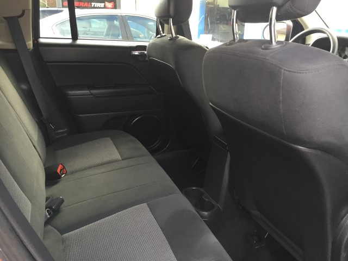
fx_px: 292
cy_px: 130
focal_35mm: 29
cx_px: 174
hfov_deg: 61.7
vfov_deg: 48.2
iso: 40
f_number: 2.2
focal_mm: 4.15
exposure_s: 1/30
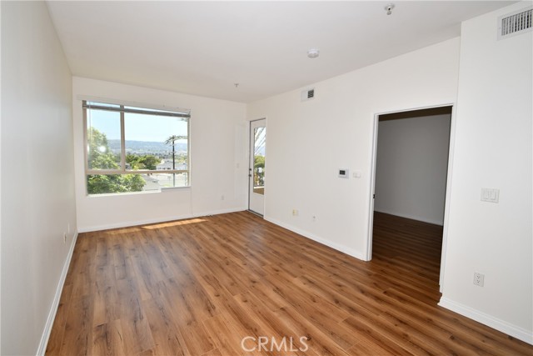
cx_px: 266
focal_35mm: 15
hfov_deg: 100.4
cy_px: 178
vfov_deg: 77.4
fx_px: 222
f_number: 7.1
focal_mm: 10
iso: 100
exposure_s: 1/200
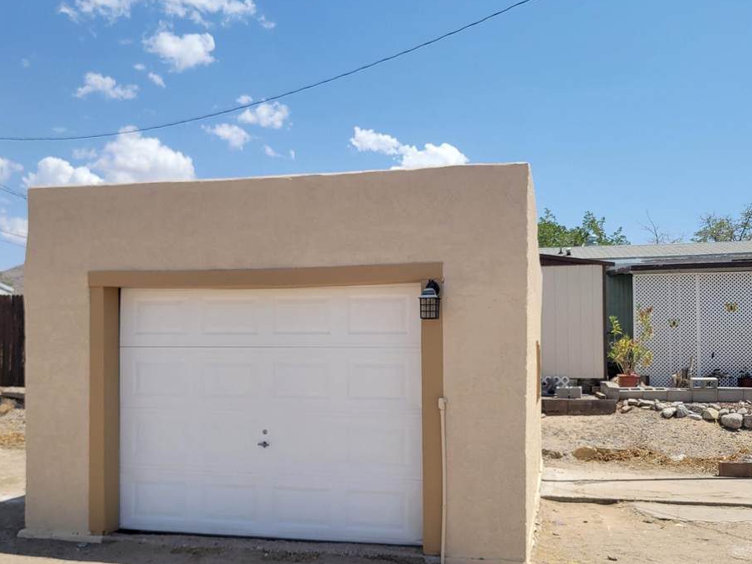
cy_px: 343
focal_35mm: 37
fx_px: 804
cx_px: 345
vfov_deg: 38.5
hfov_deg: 50.1
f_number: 1.8
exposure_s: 1/3075
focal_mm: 5.4
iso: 40
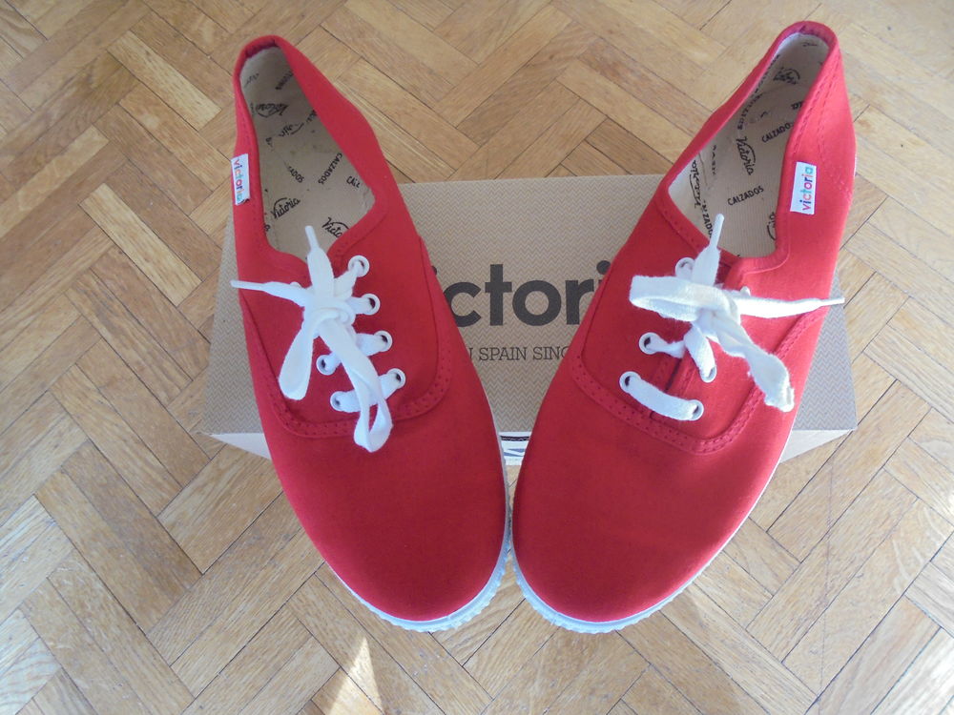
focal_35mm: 26
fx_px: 717
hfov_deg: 67.3
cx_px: 477
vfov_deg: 53.1
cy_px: 358
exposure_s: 1/30
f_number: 3.5
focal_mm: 4.6
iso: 250
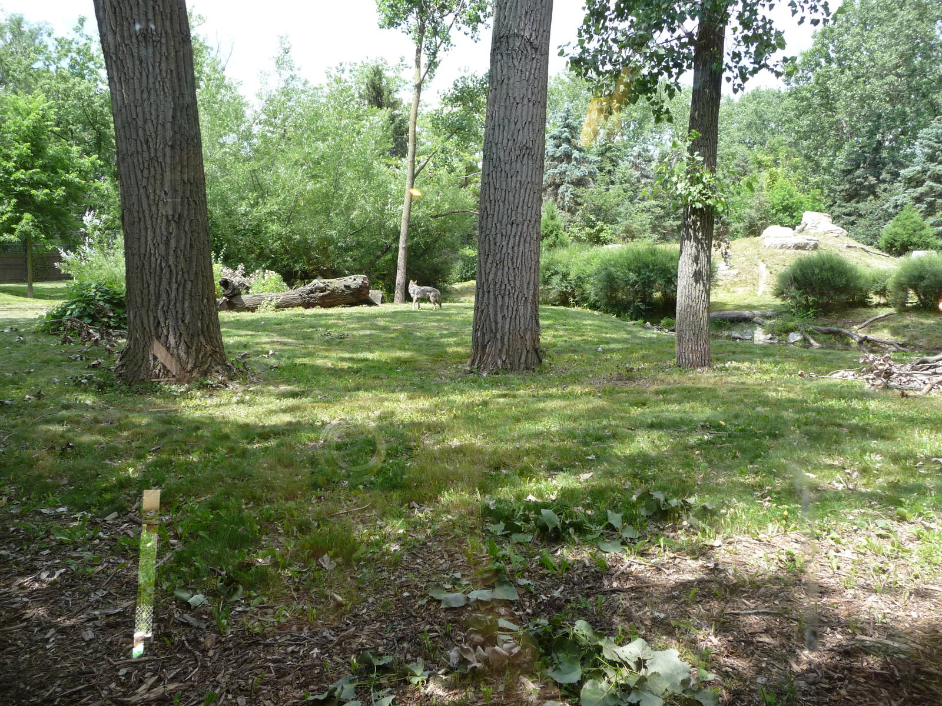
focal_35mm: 28
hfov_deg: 63.4
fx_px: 762
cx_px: 471
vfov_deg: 49.7
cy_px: 353
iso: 125
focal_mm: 4.7
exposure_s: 1/30
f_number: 3.3
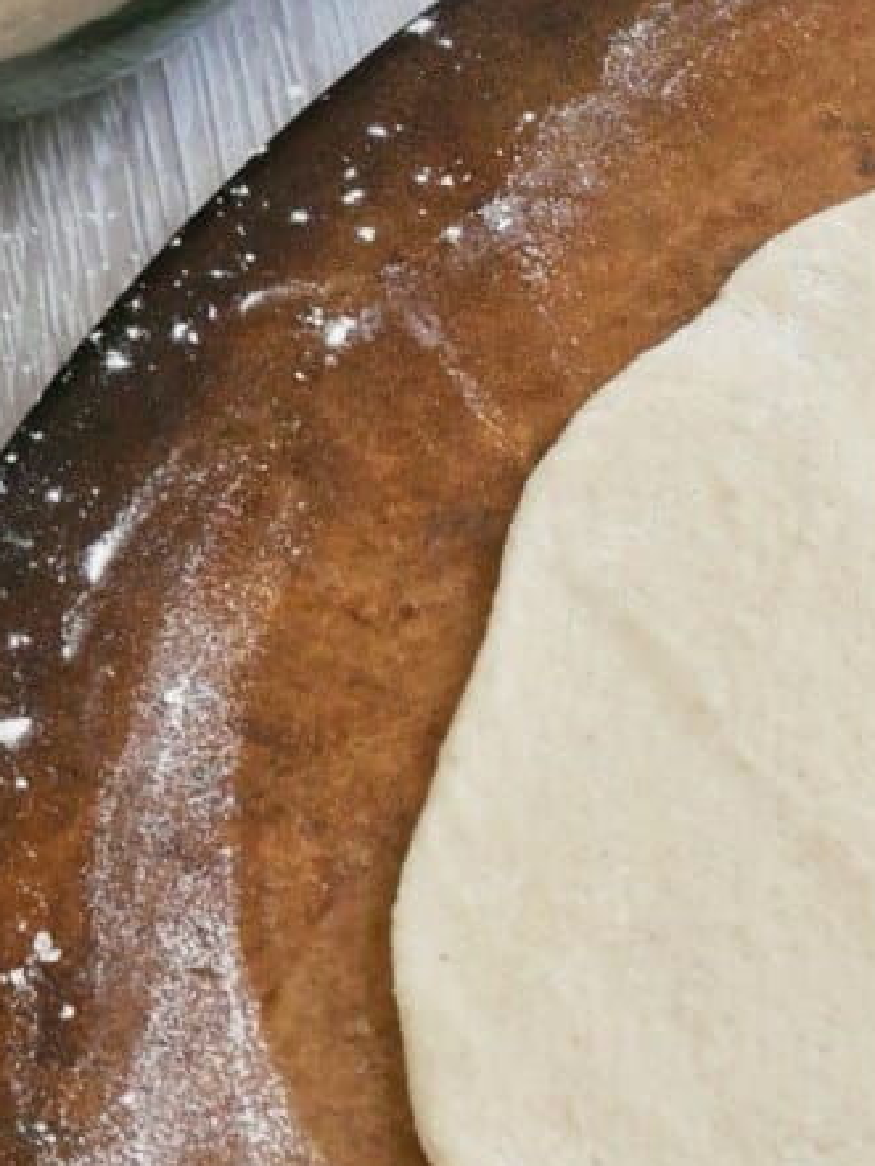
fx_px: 4817
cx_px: 954
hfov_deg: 10.3
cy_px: 32
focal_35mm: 143
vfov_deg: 13.6
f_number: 5.6
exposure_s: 1/40
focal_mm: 21
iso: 800
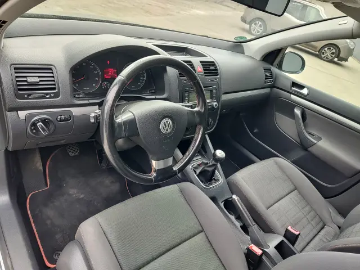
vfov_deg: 58.9
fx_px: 239
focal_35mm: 23
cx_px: 180
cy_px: 135
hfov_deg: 73.9
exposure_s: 1/284
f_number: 1.8
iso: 100
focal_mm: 5.56
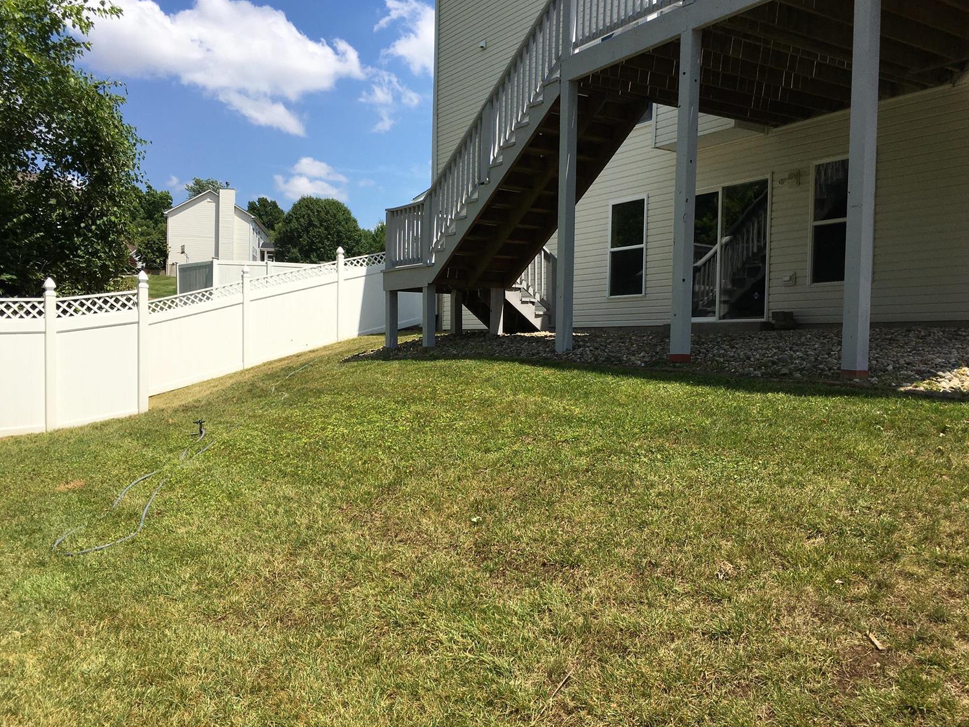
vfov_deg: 45.4
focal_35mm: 31
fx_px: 868
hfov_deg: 58.3
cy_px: 365
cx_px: 484
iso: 25
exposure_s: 1/2331
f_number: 2.2
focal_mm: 4.15
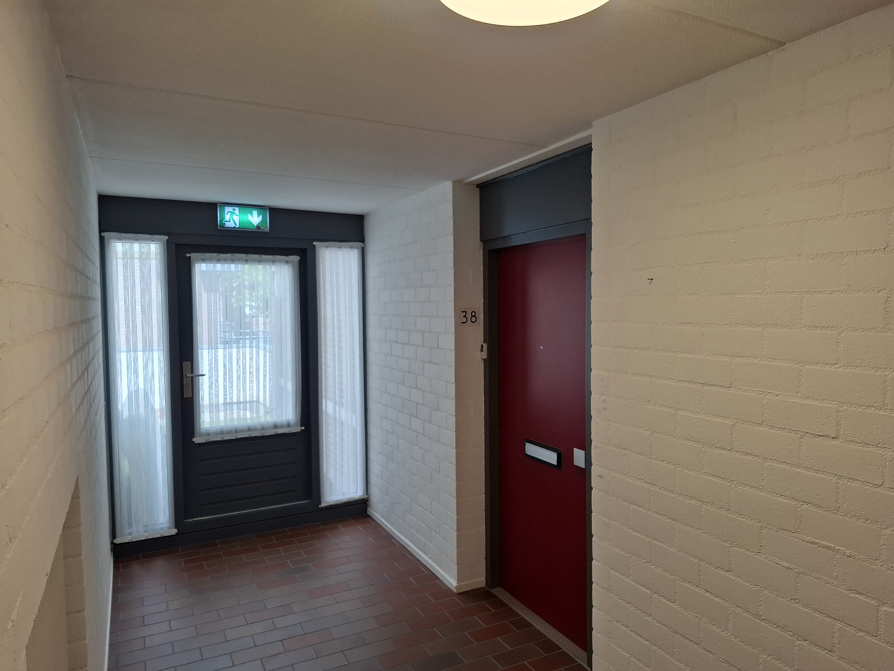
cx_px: 447
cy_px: 336
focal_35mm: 23
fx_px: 594
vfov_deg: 58.9
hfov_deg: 73.9
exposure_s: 1/123
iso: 50
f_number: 1.8
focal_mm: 5.54
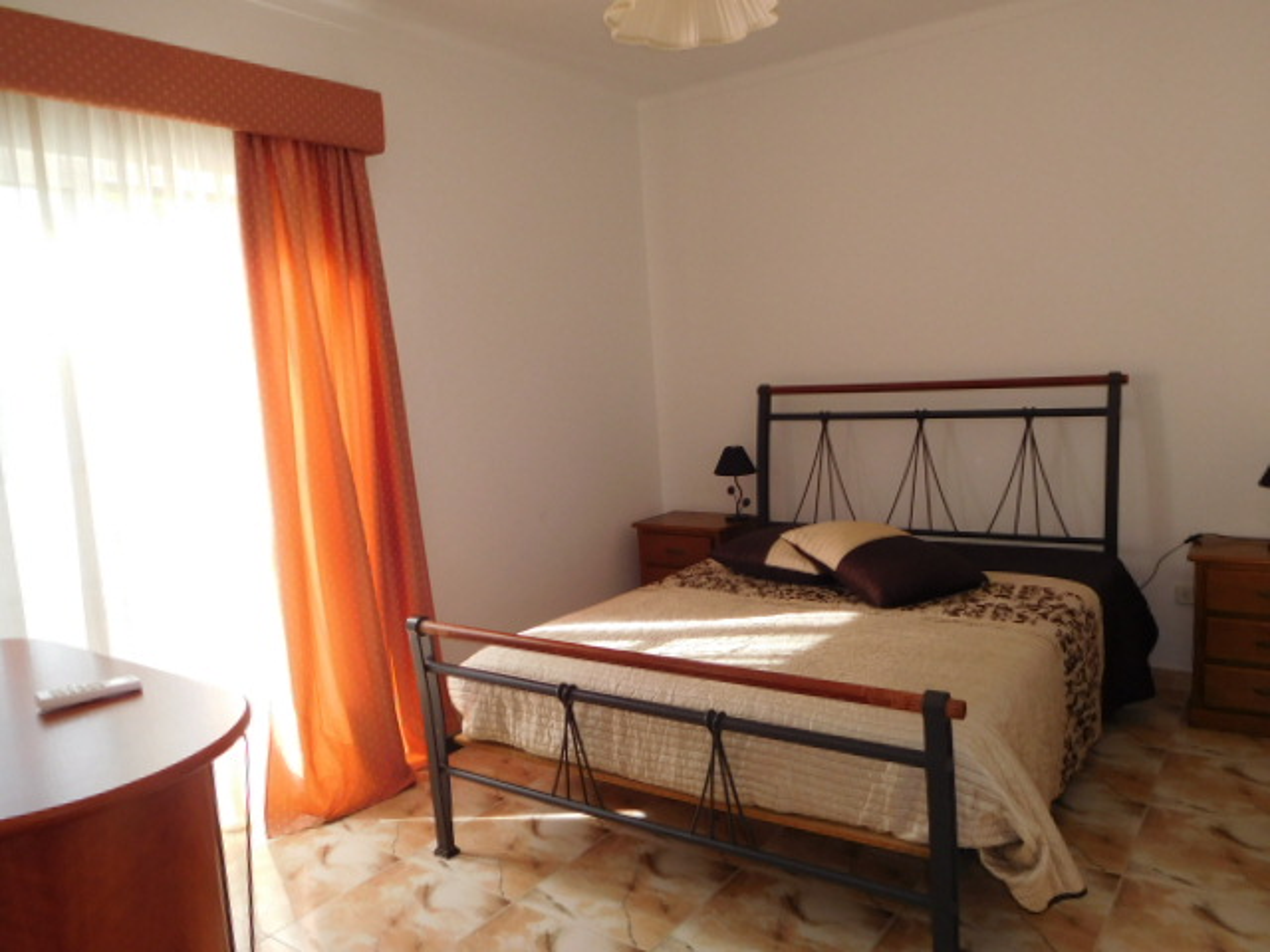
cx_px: 635
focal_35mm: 25
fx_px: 917
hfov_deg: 69.4
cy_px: 476
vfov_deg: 54.9
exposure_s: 1/60
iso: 125
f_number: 3.4
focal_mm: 4.5
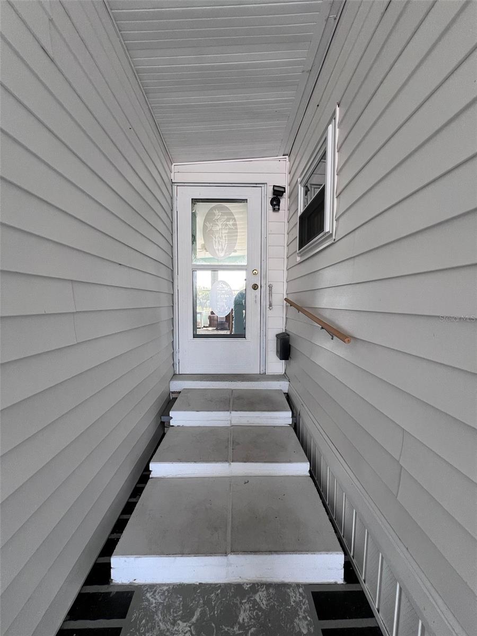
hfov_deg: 89.9
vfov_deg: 106.2
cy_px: 318
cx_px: 238
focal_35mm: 13
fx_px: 239
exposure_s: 1/99
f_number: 1.8
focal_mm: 1.57
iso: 80
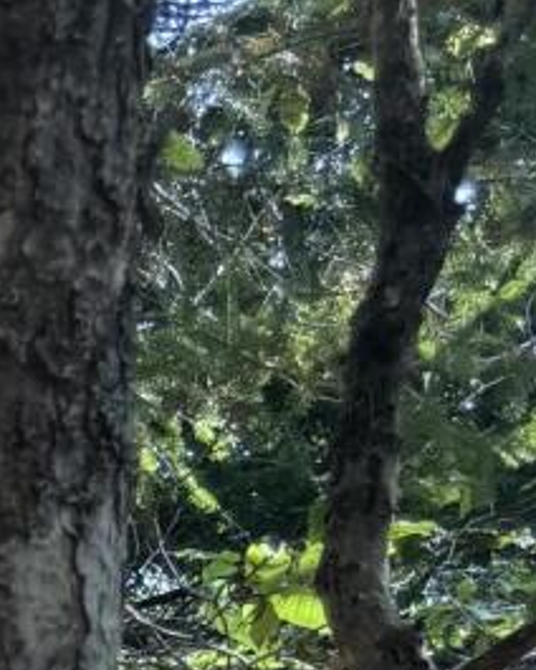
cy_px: 2081
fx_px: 3510
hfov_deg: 7.7
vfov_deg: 8.8
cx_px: -1001
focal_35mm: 177
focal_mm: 6.76
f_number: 1.78
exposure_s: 1/348
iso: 80
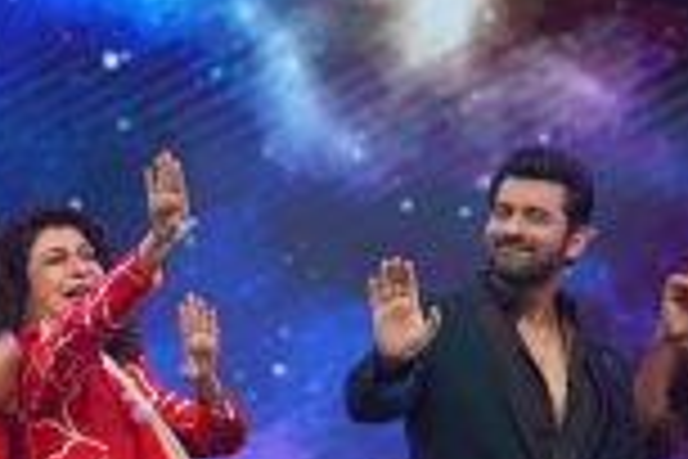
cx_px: 184
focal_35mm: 345
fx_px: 6593
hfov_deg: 6.0
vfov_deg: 4.0
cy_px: 556
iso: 4000
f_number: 3.5
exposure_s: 1/400
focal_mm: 118
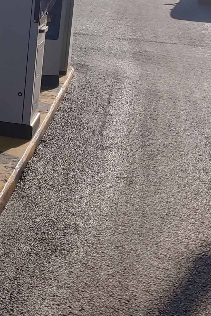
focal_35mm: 75
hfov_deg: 15.1
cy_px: 59
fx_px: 659
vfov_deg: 26.5
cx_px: -200
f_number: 1.5
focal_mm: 4.23
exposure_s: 1/971
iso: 50
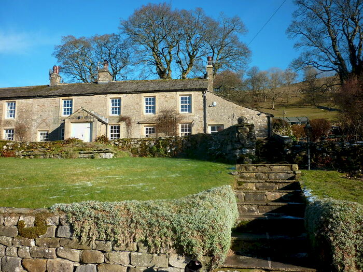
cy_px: 136
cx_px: 182
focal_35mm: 33
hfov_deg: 55.4
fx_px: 346
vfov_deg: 42.9
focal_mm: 5.5
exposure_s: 1/800
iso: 80
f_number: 2.8
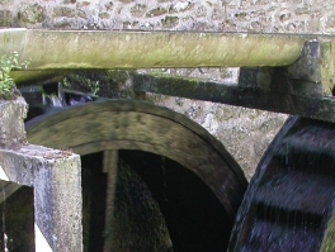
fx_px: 950
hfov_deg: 20.0
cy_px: 300
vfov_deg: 14.7
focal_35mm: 98
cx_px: 202
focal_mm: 7.85
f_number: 2.6
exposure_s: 1/41.2
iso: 100
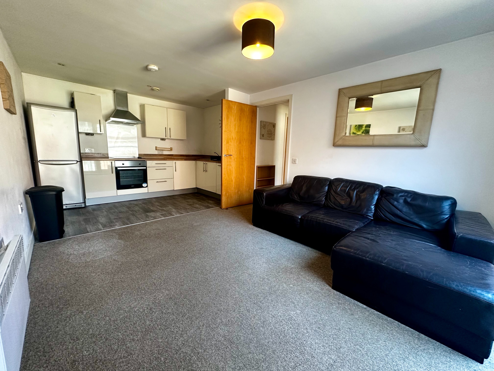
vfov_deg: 85.7
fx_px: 200
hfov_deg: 102.1
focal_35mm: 14
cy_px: 186
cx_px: 247
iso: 250
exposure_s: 1/50
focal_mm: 2.22
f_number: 2.2
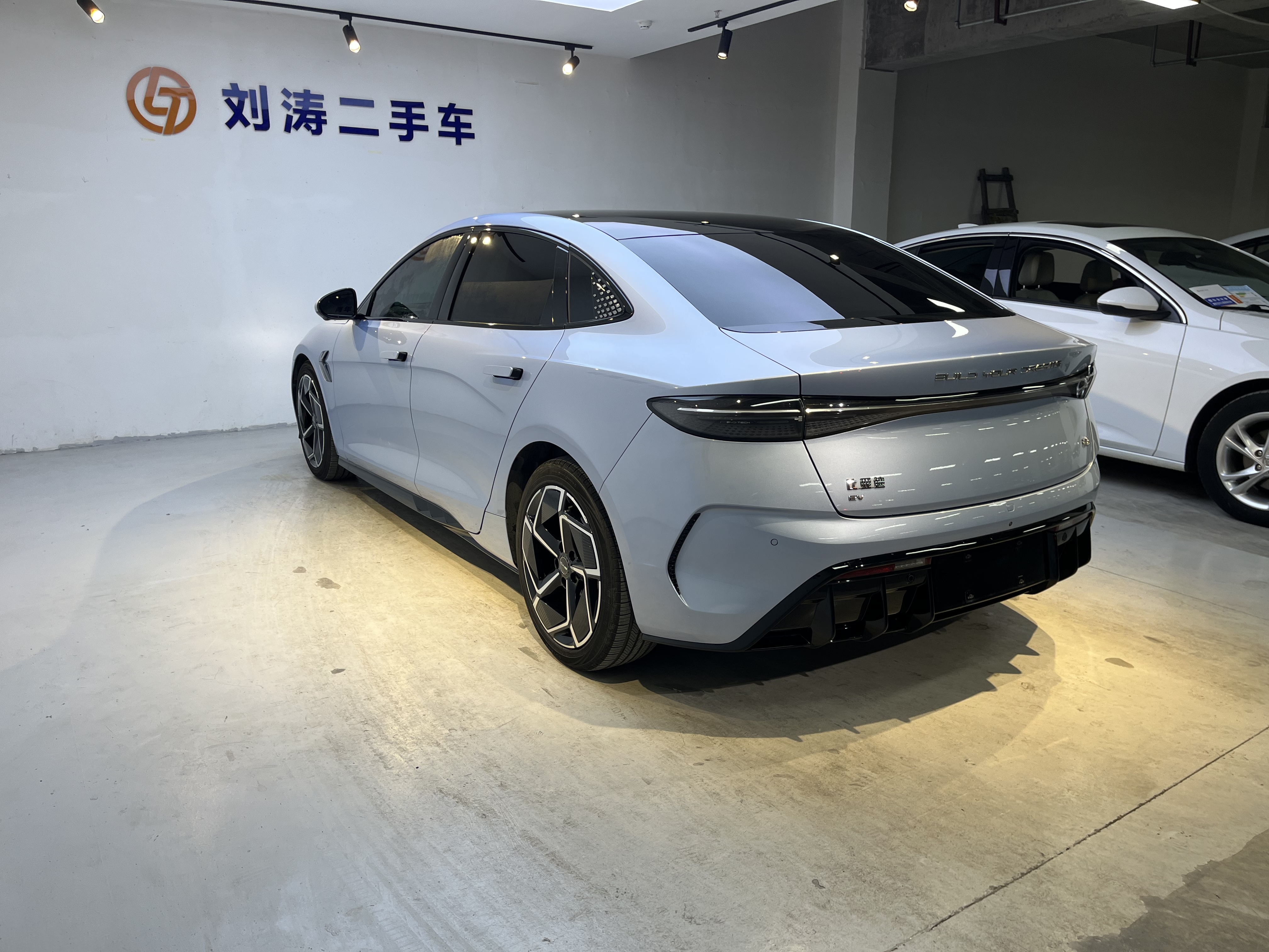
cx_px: 634
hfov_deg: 67.3
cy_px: 476
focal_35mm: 26
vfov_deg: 53.1
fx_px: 953
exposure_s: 1/137
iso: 32
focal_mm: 5.1
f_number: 1.6
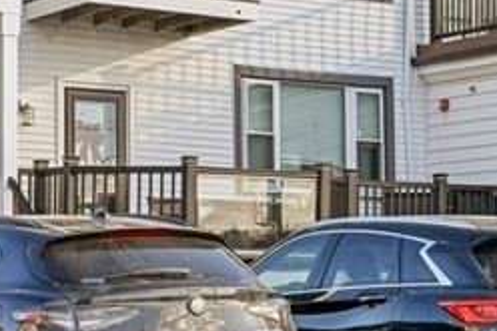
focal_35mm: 124
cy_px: 11
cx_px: 289
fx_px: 1711
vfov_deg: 11.0
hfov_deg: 16.5
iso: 400
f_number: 8
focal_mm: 30
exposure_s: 1/400
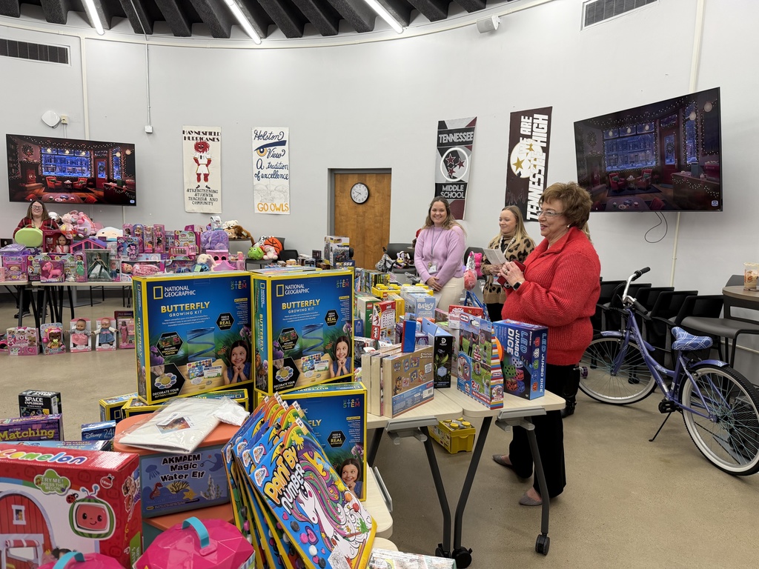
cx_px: 380
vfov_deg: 56.8
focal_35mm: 24
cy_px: 284
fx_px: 526
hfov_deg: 71.6
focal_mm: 6.76
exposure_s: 1/120
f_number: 1.78
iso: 160
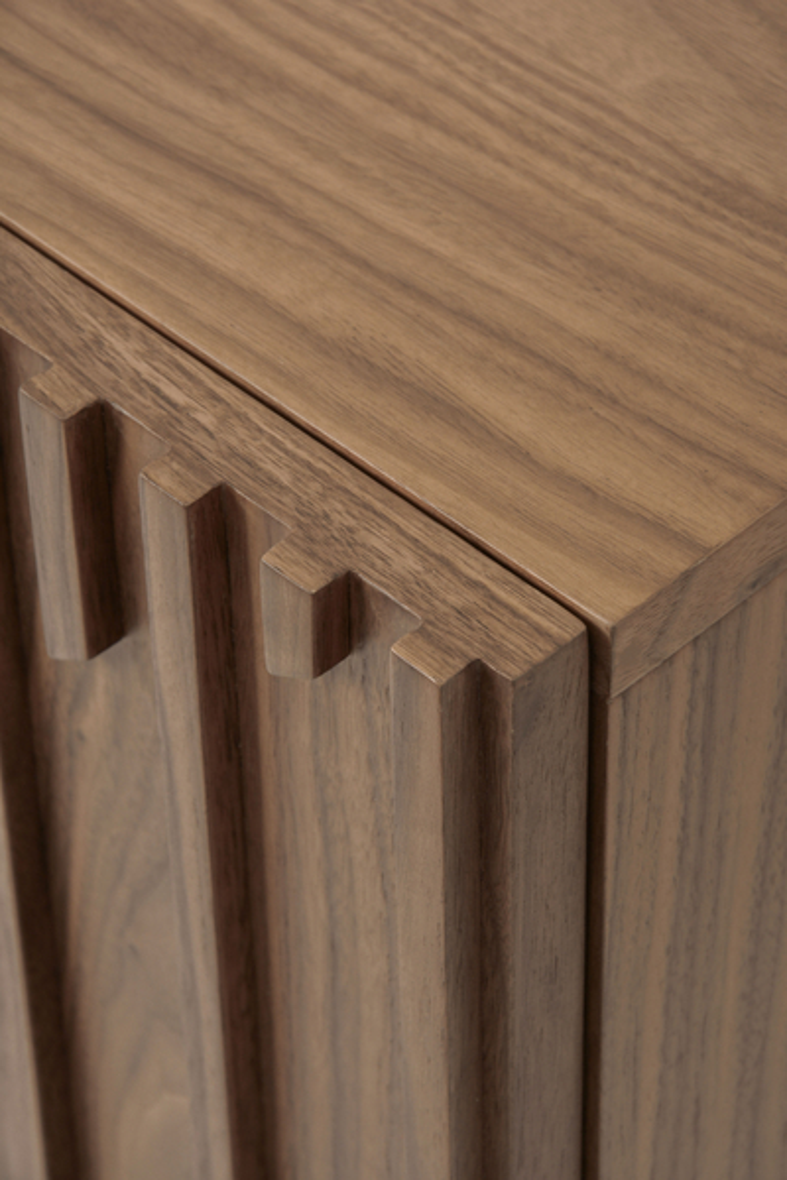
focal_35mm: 158
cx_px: 394
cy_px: 590
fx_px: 5164
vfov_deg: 13.0
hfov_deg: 8.7
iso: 100
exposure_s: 1/15
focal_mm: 105
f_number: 11
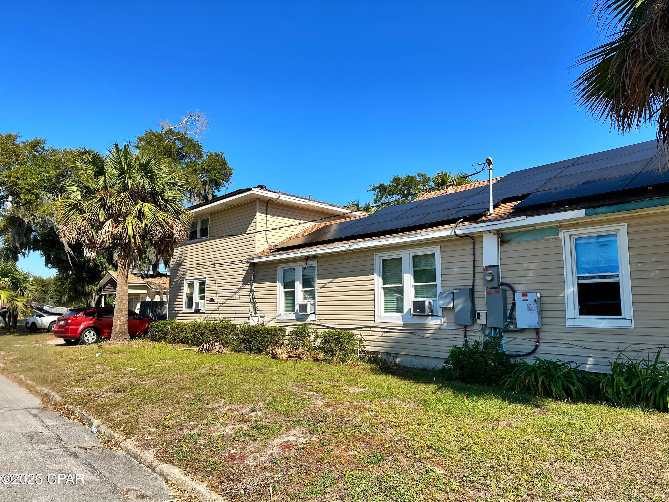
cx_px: 334
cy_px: 251
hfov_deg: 71.6
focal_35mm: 24
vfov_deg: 56.8
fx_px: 464
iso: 80
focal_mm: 6.86
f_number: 1.78
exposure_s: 1/4545
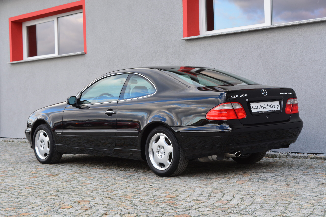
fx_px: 611
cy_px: 108
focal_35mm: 68
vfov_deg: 20.2
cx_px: 163
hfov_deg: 29.9
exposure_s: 1/60
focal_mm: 45
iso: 400
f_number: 10
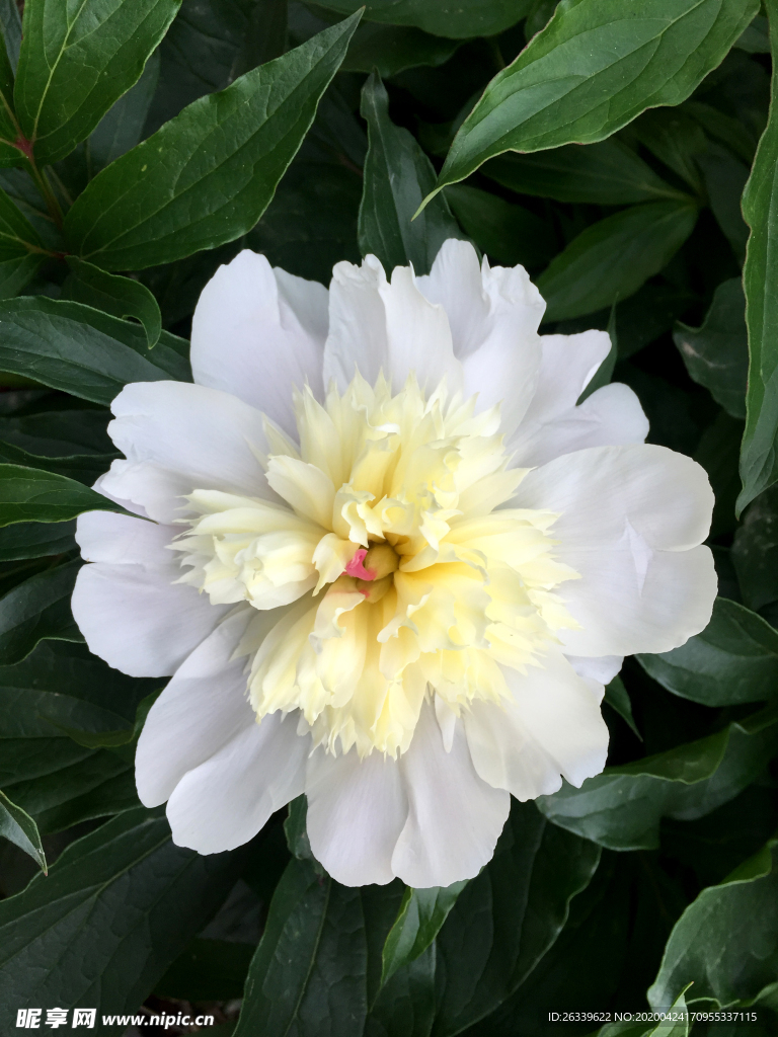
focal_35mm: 29
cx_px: 389
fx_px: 869
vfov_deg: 61.7
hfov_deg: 48.2
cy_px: 518
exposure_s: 1/380
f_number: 2.2
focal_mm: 4.15
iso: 32
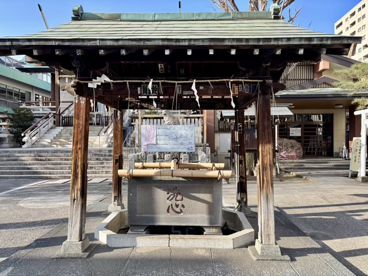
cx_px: 184
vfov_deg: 53.1
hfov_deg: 67.3
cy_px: 138
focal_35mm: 26
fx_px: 276
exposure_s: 1/758
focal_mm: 5.96
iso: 50
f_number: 1.6
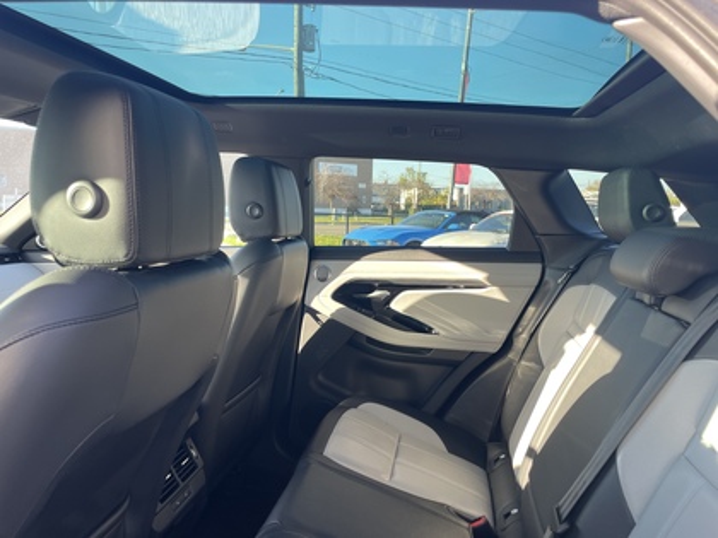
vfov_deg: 53.1
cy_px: 269
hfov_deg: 67.3
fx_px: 539
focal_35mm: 26
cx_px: 359
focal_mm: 4.2
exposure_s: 1/121
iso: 50
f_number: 1.6
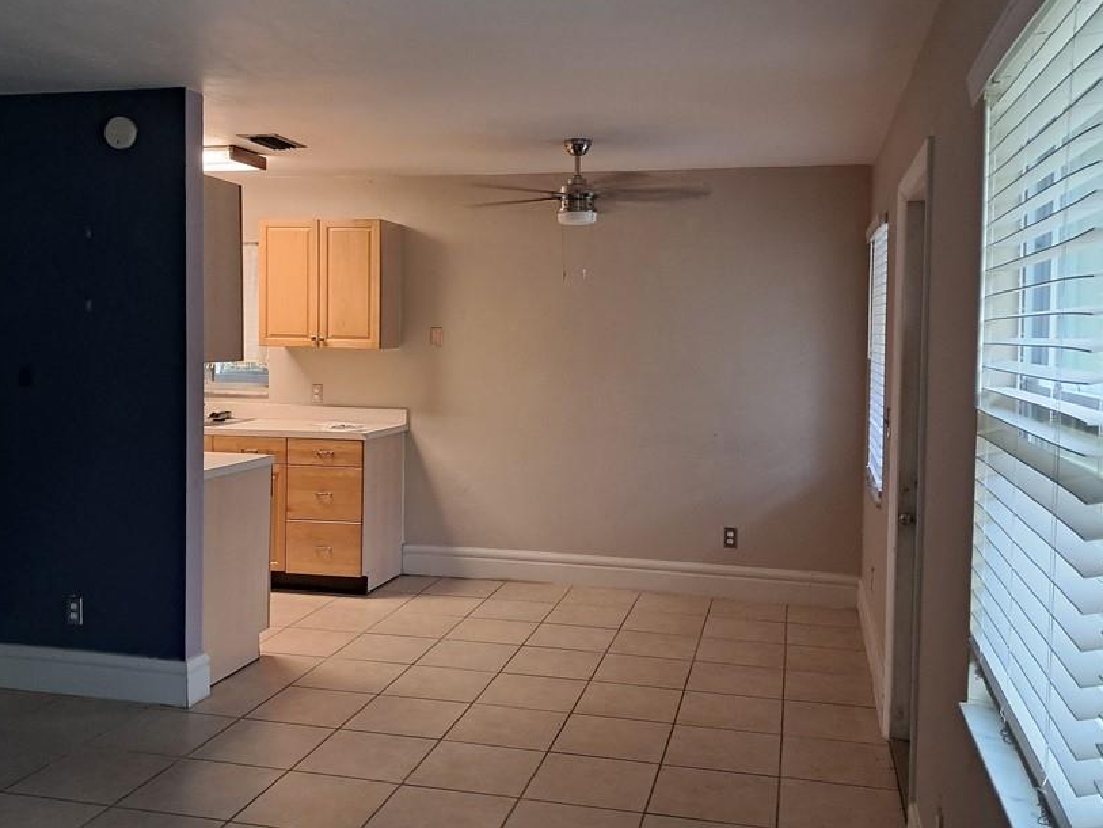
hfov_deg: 53.9
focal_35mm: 34
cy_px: 373
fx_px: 1084
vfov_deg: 41.8
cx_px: 529
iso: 400
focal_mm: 4
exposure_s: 1/60
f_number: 1.8
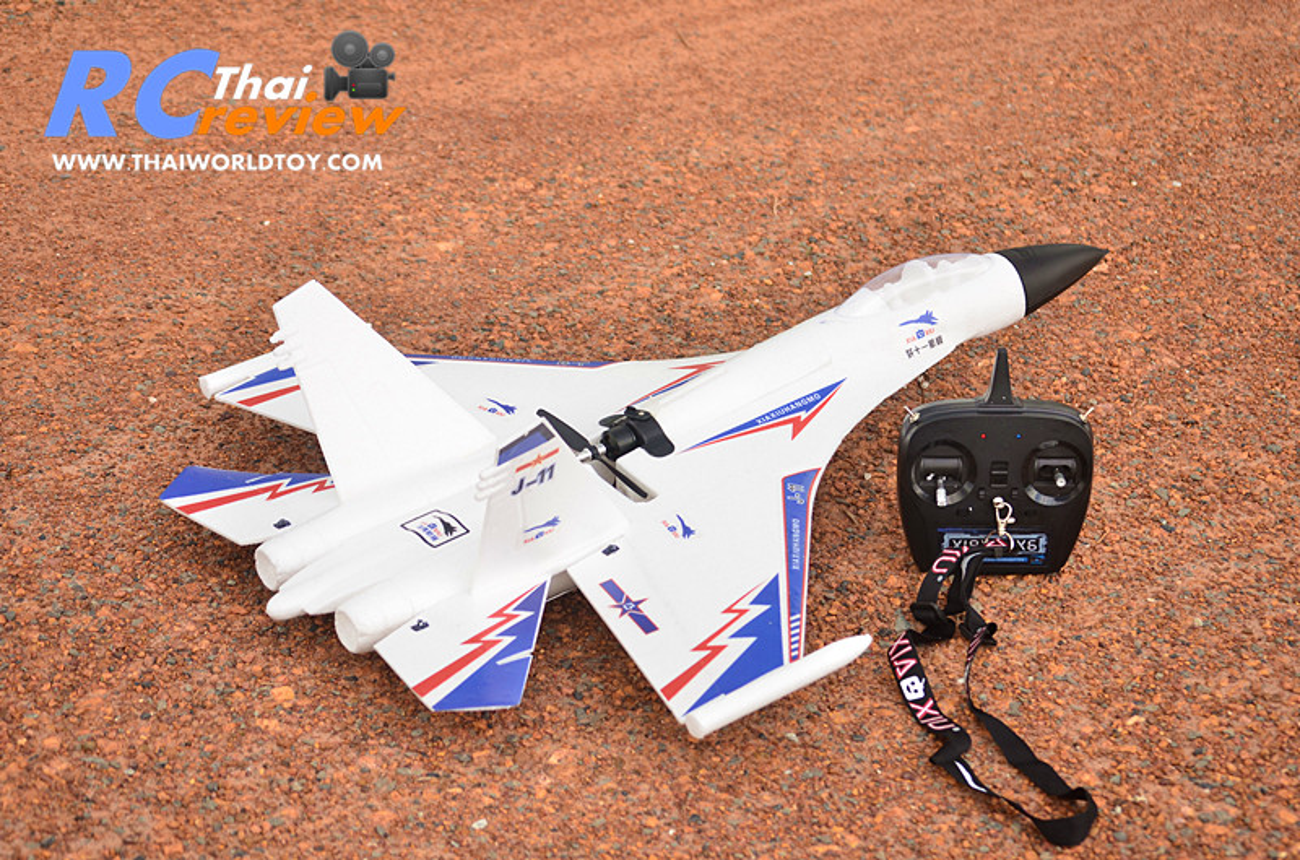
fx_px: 2972
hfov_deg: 24.7
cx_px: 650
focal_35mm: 82
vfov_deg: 16.5
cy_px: 430
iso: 100
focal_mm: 55
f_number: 5
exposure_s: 1/320
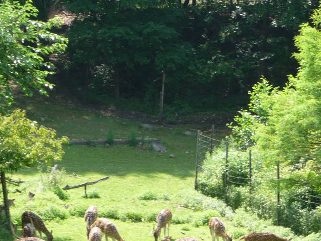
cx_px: 248
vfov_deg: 7.5
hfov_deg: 9.9
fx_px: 1846
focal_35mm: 199
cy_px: 136
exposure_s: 1/125
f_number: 4.7
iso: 100
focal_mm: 14.2
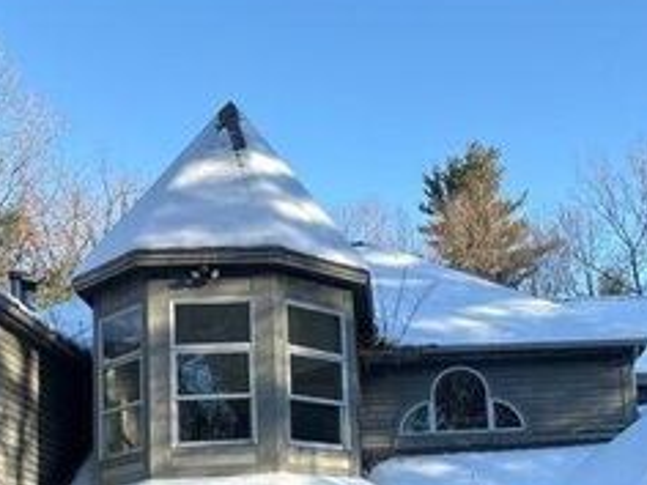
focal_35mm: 55
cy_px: 432
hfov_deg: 34.5
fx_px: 1028
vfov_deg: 25.8
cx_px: 450
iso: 50
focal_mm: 5.96
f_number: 1.6
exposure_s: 1/927
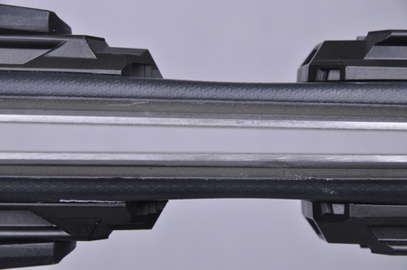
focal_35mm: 158
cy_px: 135
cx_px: 204
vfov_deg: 8.7
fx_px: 1779
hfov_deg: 13.1
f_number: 9.5
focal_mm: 105
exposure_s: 1/125
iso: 3200
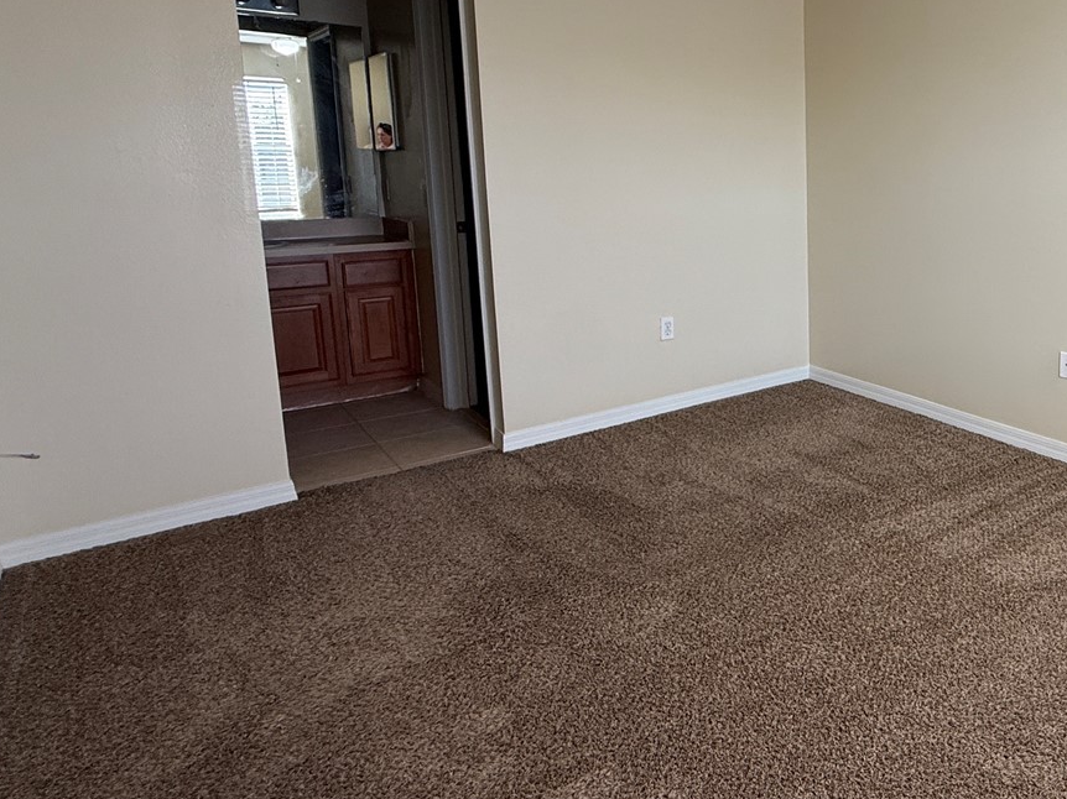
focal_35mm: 26
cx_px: 982
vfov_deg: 52.1
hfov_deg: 56.9
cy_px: 273
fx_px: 801
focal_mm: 2.22
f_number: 2.2
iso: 100
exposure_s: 1/99
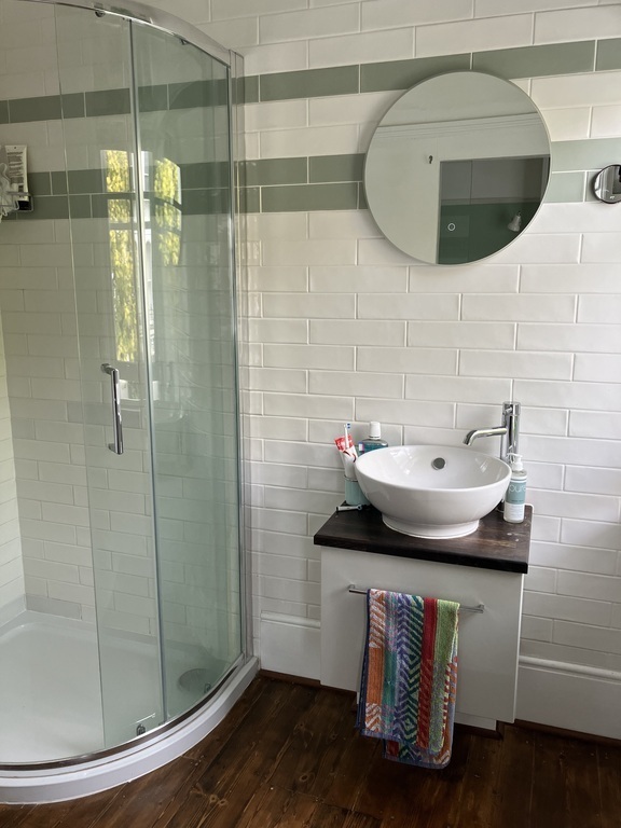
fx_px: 670
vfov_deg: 63.4
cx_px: 310
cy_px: 414
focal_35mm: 28
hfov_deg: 49.7
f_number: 1.8
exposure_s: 1/121
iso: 50
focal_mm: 3.99
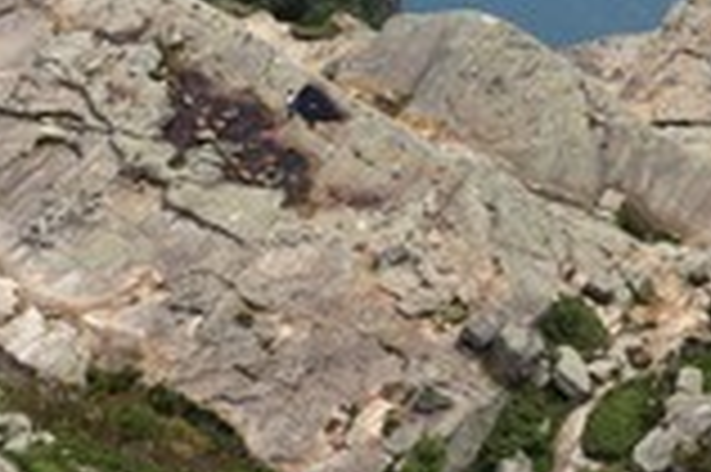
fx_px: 5524
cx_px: 403
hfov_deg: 7.4
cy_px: -58
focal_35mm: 280
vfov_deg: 4.9
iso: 100
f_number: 4.5
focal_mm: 70
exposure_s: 1/640
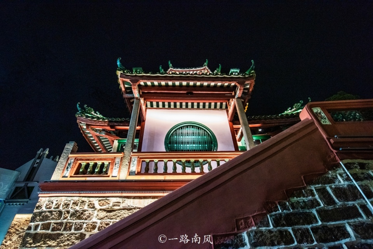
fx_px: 176
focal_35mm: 17
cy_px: 124
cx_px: 186
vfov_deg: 70.5
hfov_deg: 93.3
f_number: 5.6
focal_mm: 17
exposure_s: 1/80
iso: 2500
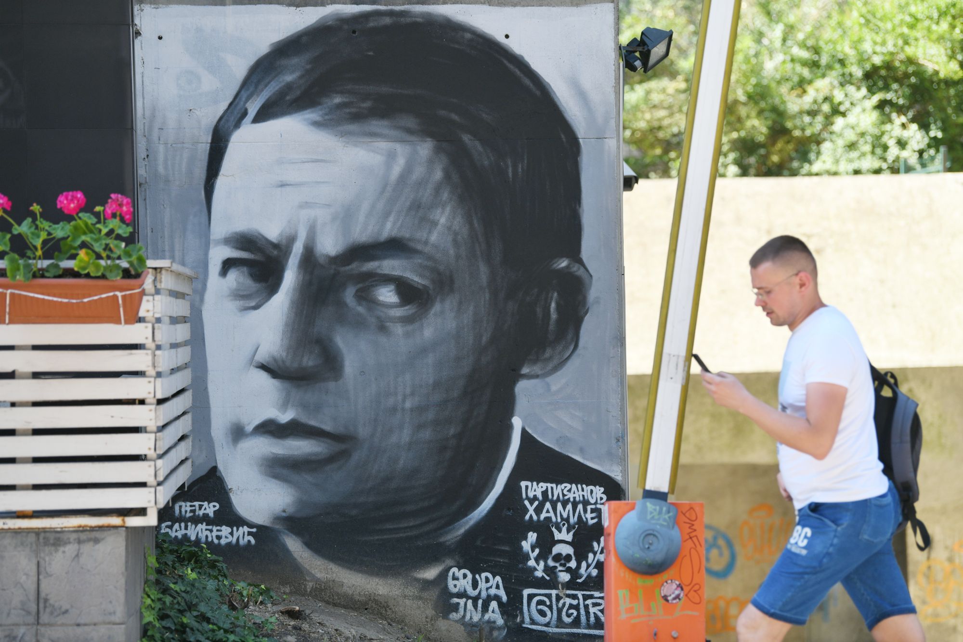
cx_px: 482
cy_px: 321
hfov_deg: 15.2
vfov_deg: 10.2
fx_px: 3611
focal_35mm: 135
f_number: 3.5
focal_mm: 135
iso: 320
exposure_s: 1/640
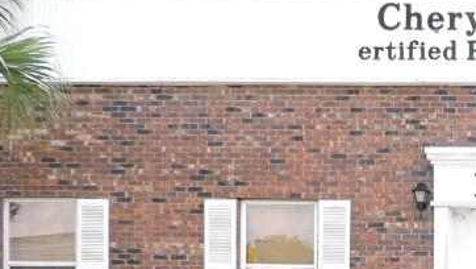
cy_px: 351
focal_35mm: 74
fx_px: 934
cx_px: 523
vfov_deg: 15.5
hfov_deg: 26.4
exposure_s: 1/500
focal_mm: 4.3
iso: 100
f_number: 3
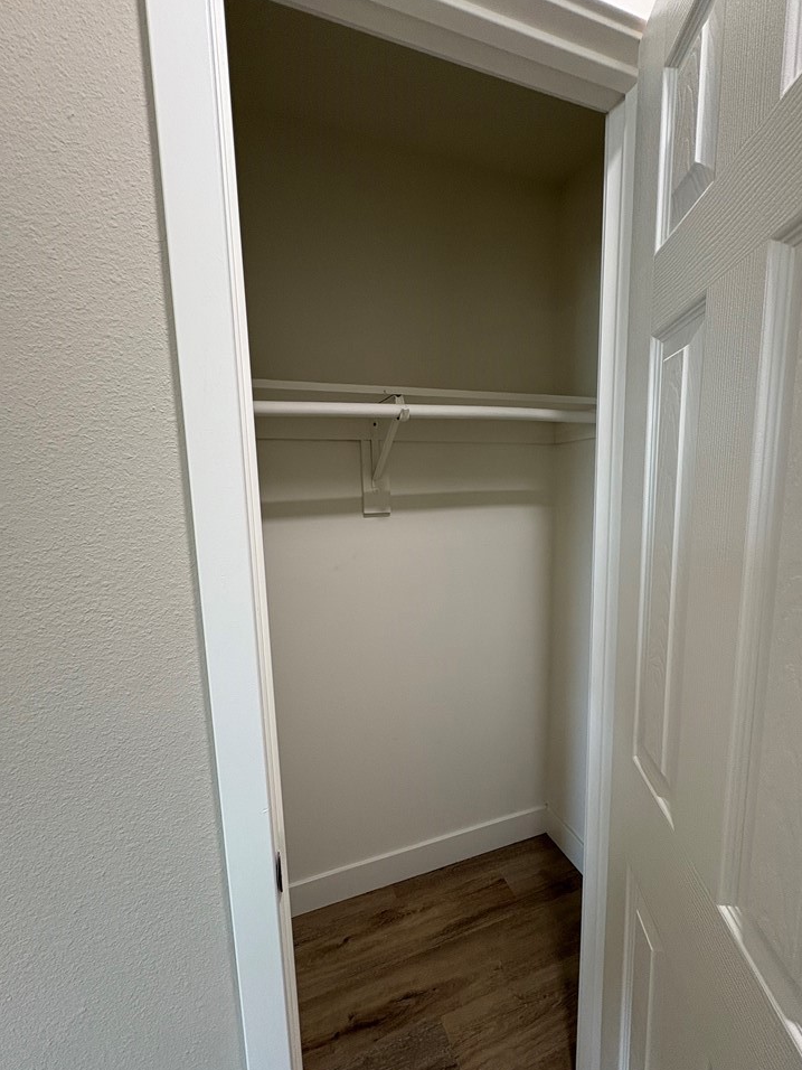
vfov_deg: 98.2
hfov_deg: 81.6
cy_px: 548
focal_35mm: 15
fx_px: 463
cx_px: 427
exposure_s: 1/60
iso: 160
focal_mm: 2.22
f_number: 2.2
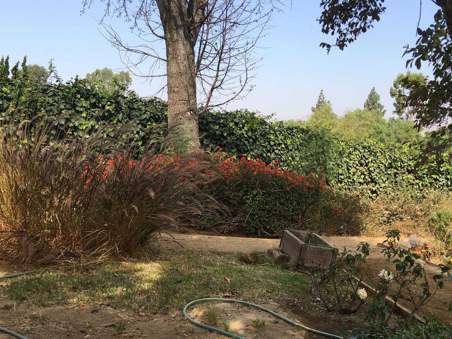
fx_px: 601
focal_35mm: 46
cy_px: 258
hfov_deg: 41.0
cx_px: 276
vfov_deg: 30.9
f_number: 2.2
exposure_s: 1/693
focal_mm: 4.15
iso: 25
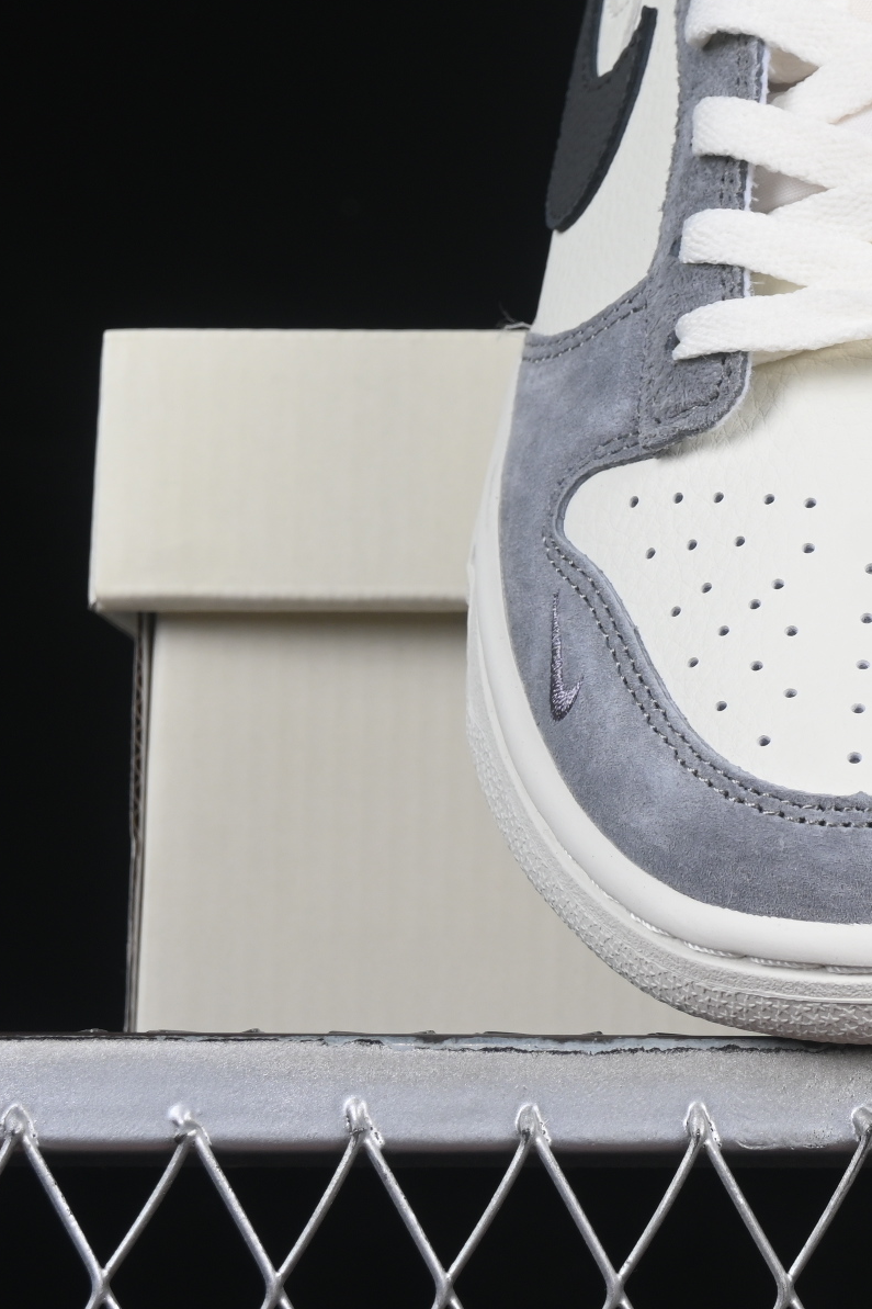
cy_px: 405
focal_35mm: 175
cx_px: 1247
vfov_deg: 11.7
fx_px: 6360
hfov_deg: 7.7
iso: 160
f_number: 8
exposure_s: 1/80
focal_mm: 50
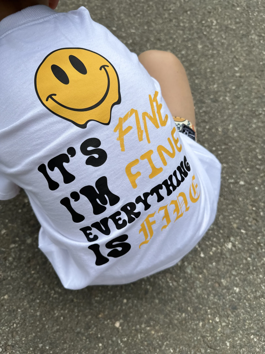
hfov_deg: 56.8
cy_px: 177
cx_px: 132
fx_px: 245
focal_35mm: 24
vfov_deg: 71.6
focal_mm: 6.86
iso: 80
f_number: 1.78
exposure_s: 1/903
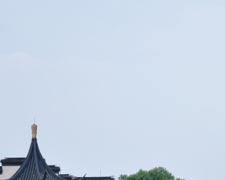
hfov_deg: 12.1
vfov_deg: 9.7
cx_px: 232
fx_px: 1052
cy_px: 152
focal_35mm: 158
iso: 250
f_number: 4.5
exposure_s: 1/1250
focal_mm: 34
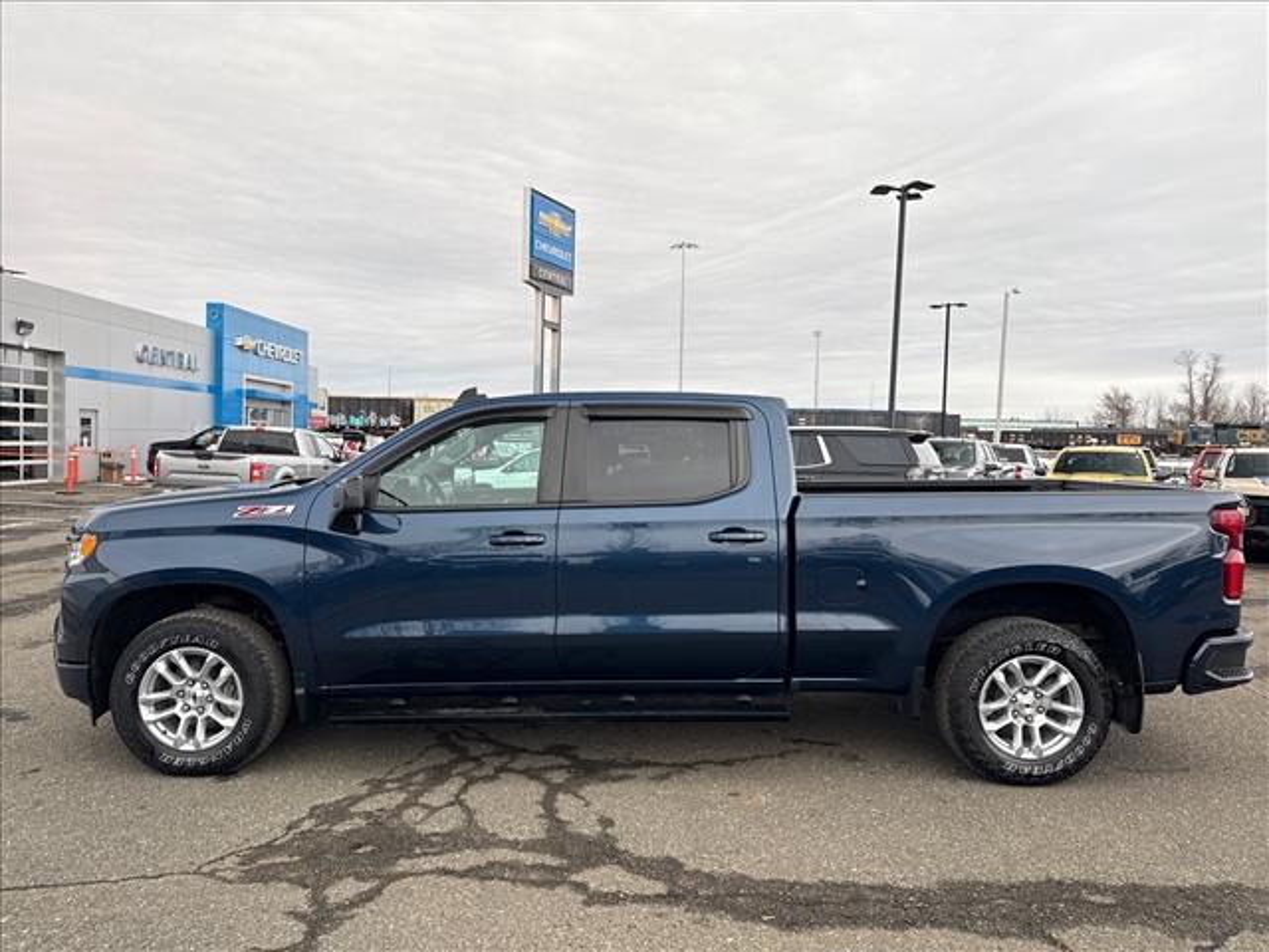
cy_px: 476
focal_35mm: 24
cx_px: 634
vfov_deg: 56.8
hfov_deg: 71.6
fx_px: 880
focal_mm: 6.76
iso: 80
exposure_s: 1/467
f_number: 1.78
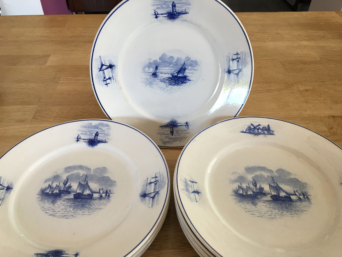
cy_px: 128
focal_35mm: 29
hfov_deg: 61.7
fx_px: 287
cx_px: 171
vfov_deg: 48.2
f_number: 2.2
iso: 32
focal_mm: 4.15
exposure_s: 1/17
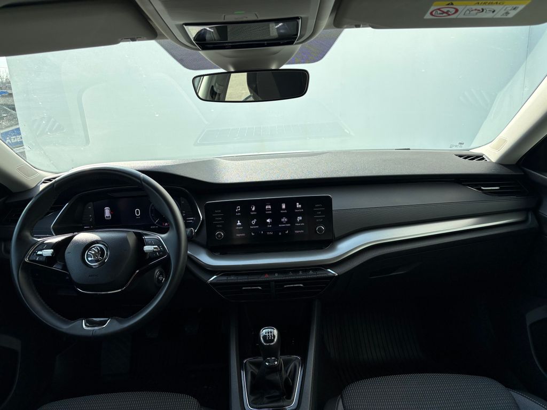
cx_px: 274
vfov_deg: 53.1
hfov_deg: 67.3
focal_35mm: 26
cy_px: 205
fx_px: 411
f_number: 1.6
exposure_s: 1/1196
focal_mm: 5.96
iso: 50
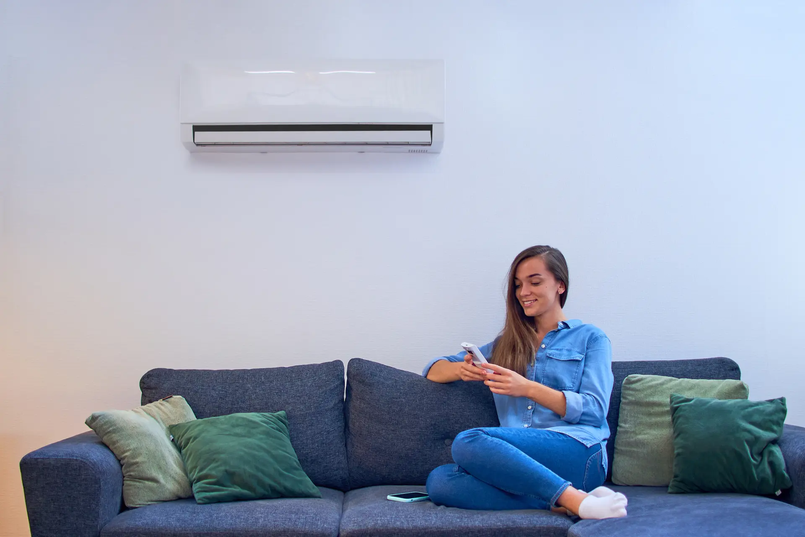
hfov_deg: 43.6
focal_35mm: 45
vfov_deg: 29.9
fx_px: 1006
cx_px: 402
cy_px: 268
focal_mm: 30
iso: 200
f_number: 1.4
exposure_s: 1/80
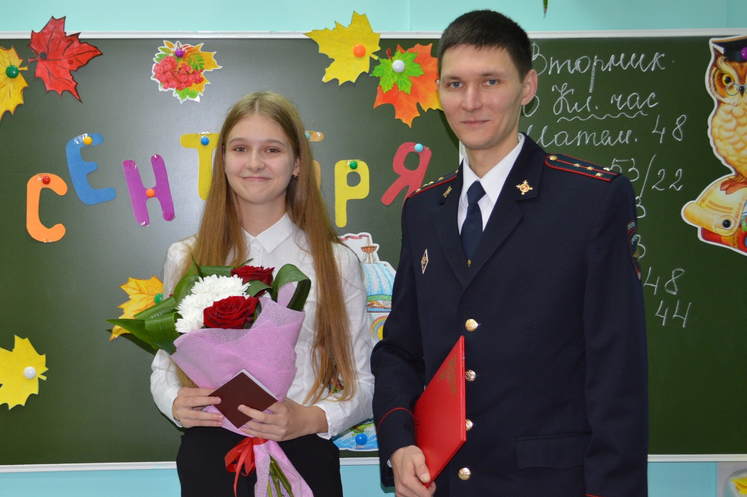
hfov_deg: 38.7
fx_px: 1057
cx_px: 285
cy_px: 290
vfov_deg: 26.4
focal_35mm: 51
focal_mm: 26
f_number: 4.2
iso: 400
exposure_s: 1/80
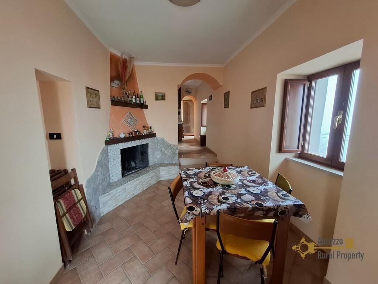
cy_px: 142
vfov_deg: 89.9
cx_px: 189
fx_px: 142
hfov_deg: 106.2
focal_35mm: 13
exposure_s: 1/33
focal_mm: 1.74
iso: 160
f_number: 2.2
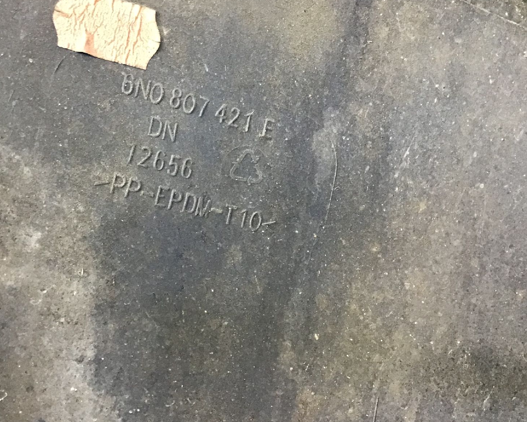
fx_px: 624
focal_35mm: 40
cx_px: 225
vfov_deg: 37.3
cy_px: 205
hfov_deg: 45.7
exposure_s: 1/20
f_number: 2.4
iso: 200
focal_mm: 3.3
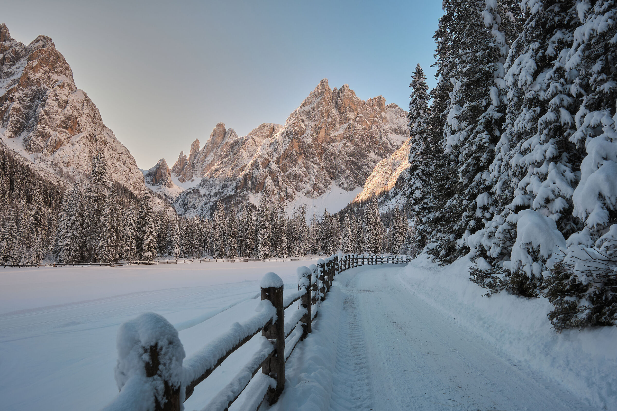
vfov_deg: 53.1
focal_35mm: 24
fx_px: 411
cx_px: 308
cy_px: 206
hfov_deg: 73.7
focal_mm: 16
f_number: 5.6
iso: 200
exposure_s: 1/340
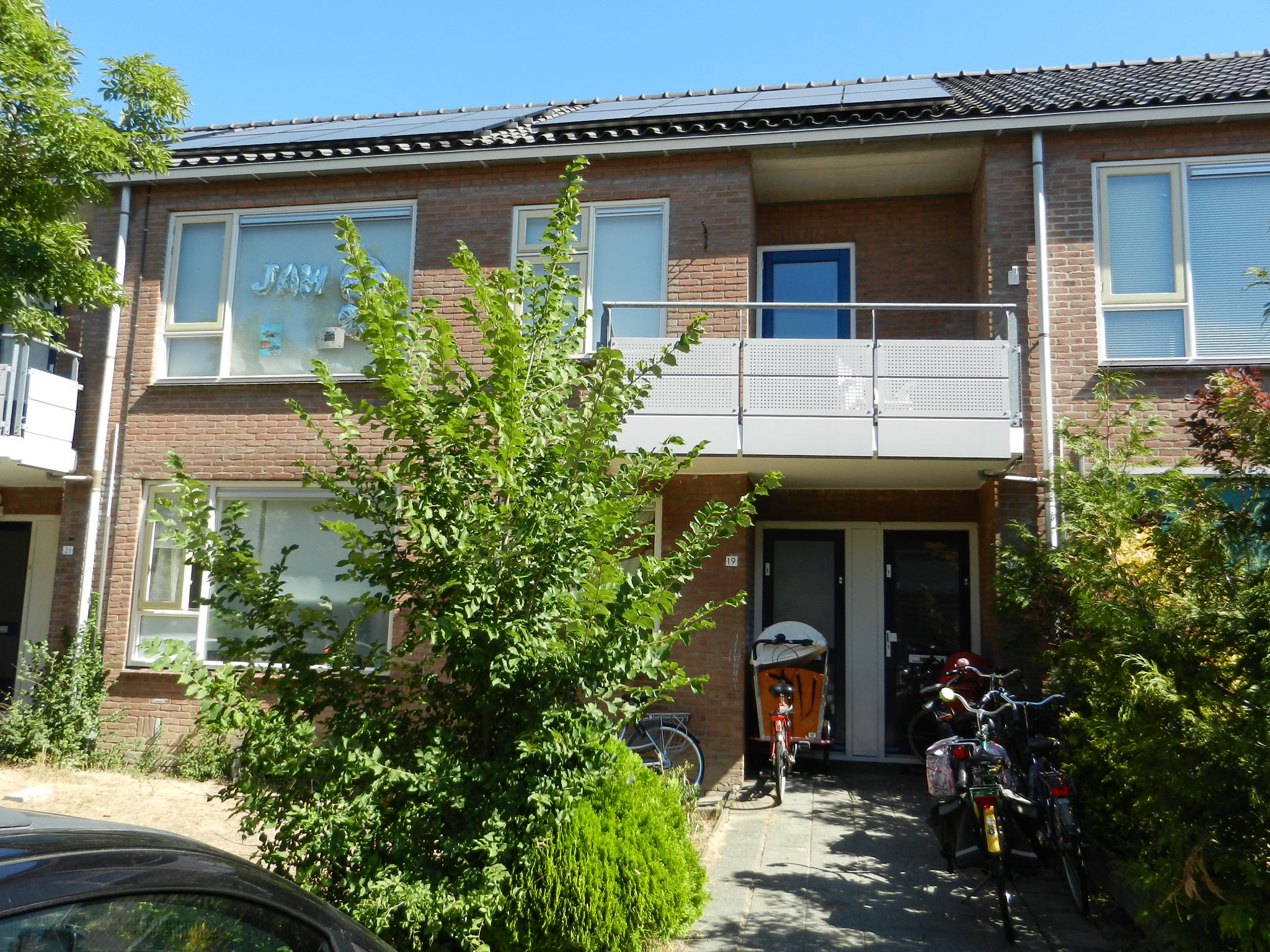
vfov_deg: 48.2
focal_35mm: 29
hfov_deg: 61.7
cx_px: 635
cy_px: 476
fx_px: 1064
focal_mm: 5.1
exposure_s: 1/640
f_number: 3.6
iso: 160
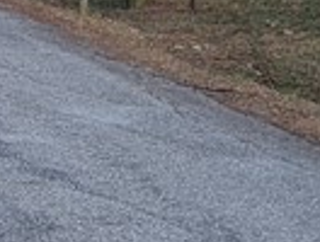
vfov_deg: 8.0
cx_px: -185
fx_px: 1716
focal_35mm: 185
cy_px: -92
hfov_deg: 10.2
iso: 39
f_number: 1.85
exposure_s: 1/401
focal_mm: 6.81
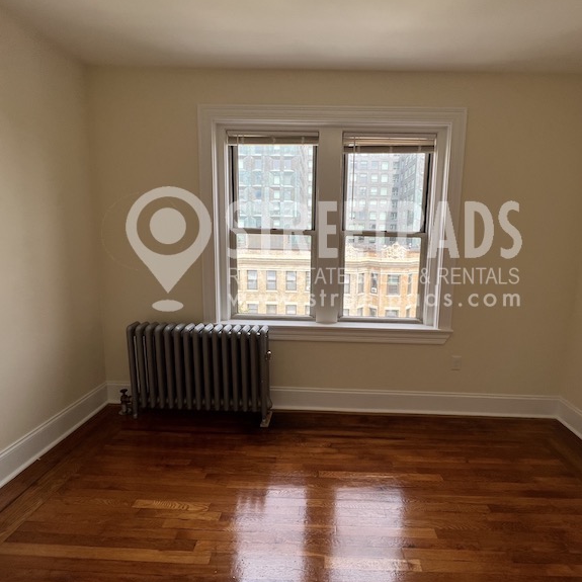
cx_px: 324
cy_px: 281
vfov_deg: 87.4
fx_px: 304
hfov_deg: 87.1
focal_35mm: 16
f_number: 1.8
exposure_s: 1/292
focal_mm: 1.57
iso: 32
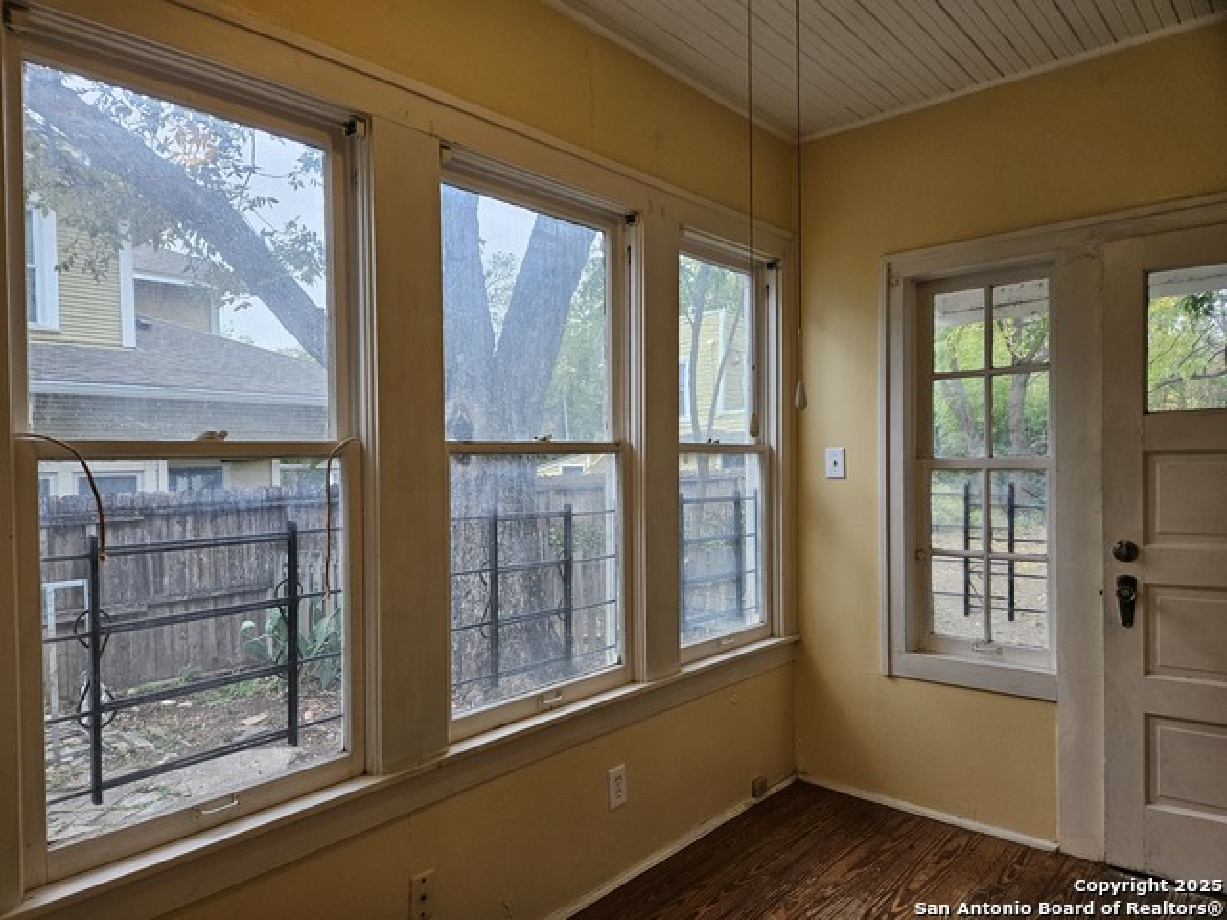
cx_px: 614
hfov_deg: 73.9
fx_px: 815
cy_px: 460
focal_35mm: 23
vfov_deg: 58.9
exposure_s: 1/207
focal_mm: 5.4
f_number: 1.8
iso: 160
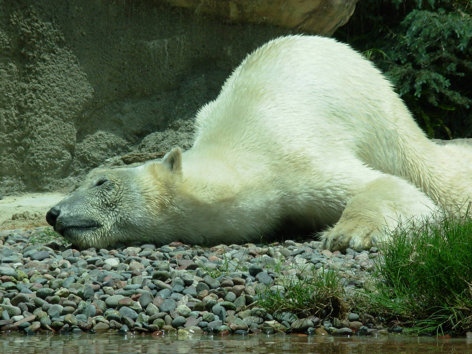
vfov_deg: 7.8
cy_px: 177
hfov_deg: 10.4
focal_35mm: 190
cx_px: 236
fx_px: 2591
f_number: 5
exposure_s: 1/609
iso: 50
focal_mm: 31.4
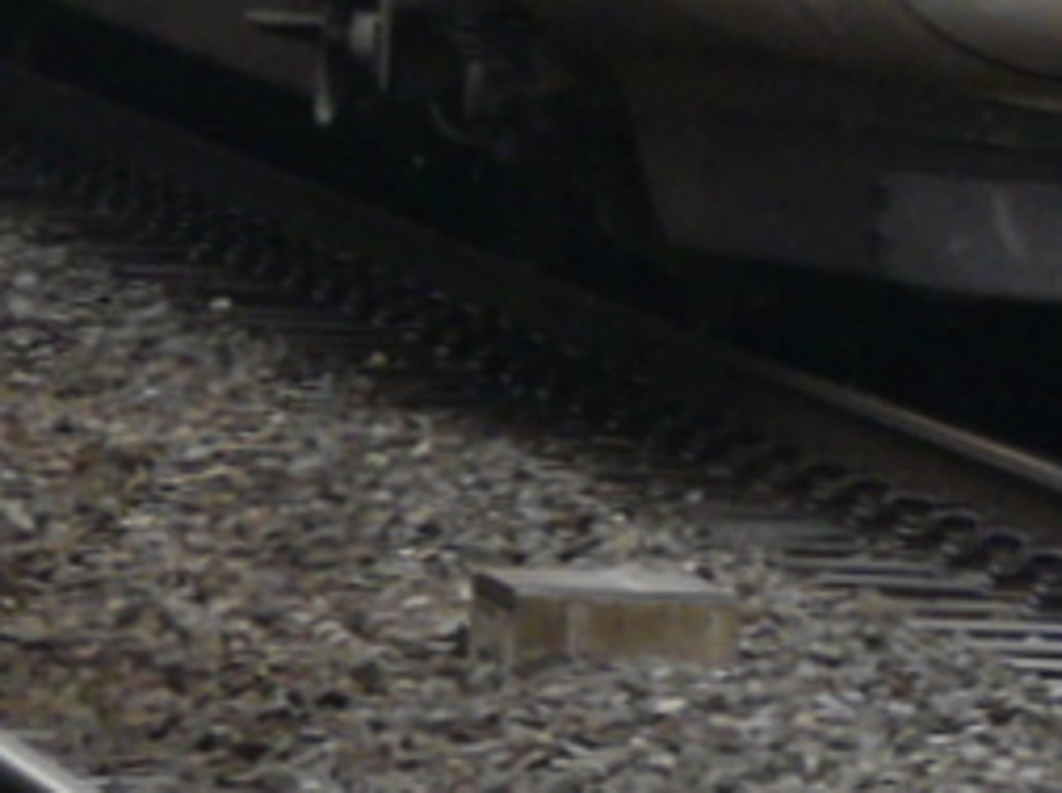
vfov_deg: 3.2
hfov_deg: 4.3
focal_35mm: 462
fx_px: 14154
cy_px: -692
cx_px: 327
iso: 100
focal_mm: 19.2
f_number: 4
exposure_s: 1/125
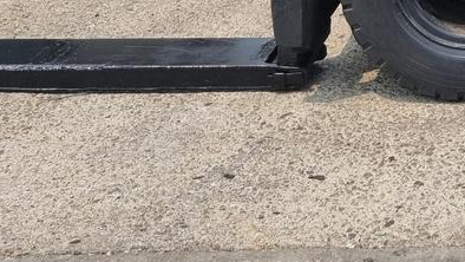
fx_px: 1135
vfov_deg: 11.6
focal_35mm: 92
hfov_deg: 20.2
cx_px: 682
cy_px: -287
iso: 50
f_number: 1.8
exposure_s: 1/3136
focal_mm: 5.4
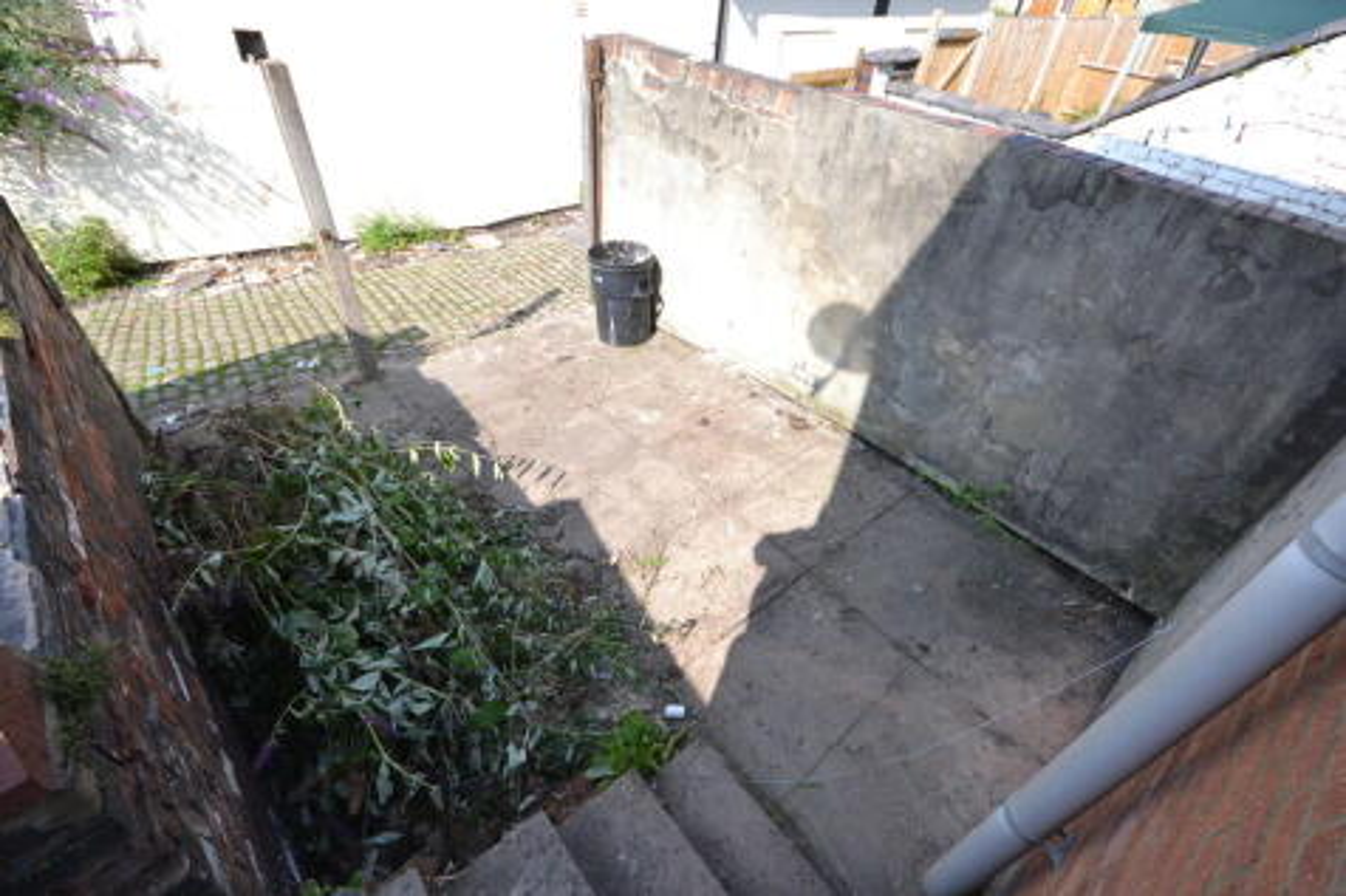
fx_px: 617
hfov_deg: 95.0
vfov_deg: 72.0
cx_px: 673
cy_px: 448
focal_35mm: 16
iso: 400
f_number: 9
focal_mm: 11
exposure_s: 1/320
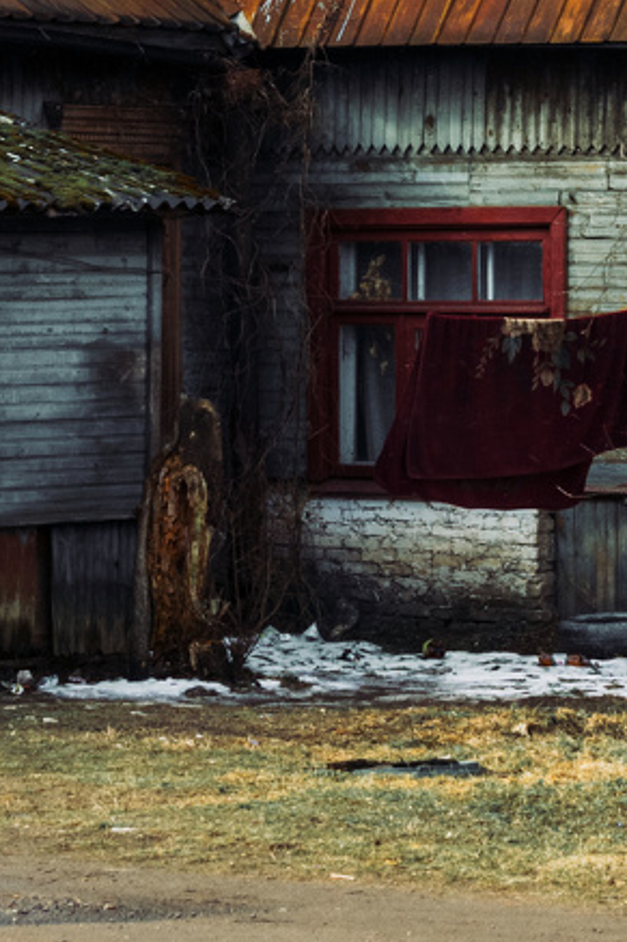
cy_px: -548
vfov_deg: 7.6
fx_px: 6918
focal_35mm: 265
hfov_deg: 5.2
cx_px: 378
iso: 400
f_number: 11
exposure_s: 1/160
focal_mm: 55
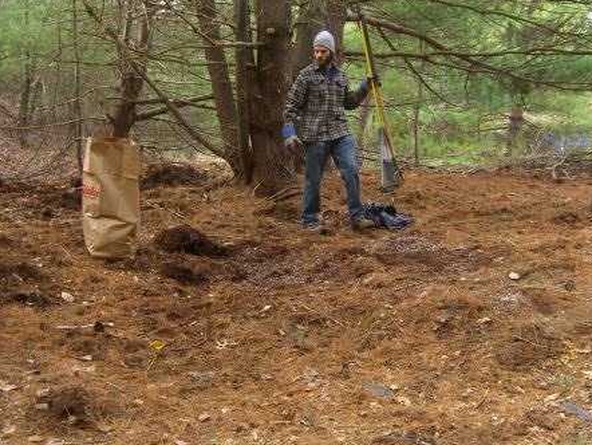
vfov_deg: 26.6
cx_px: 383
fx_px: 941
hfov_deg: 34.7
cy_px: 189
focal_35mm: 55
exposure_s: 1/125
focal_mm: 7.9
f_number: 2.8
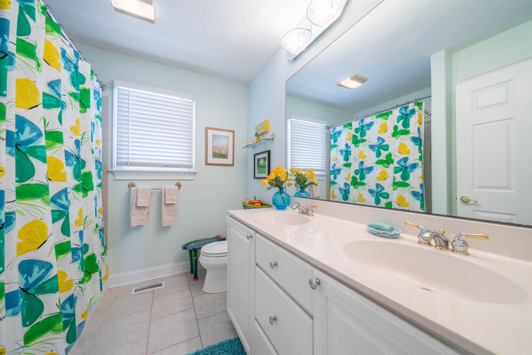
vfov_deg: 90.0
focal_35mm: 12
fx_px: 177
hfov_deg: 112.6
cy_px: 178
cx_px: 266
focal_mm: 12
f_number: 7.1
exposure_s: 1/160
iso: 800
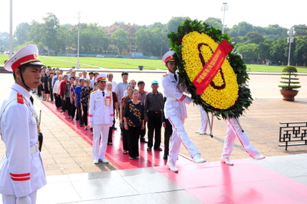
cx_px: 135
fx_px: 371
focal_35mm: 44
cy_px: 89
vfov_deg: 30.7
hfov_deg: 44.8
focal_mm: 25
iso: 320
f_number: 14
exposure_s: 1/160
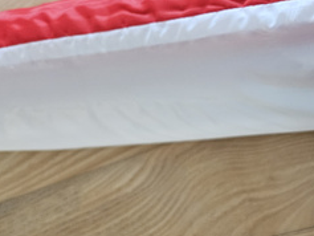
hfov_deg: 27.0
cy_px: 26
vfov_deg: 22.8
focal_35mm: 63
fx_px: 572
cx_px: 382
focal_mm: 5.4
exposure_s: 1/100
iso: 500
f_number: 1.8
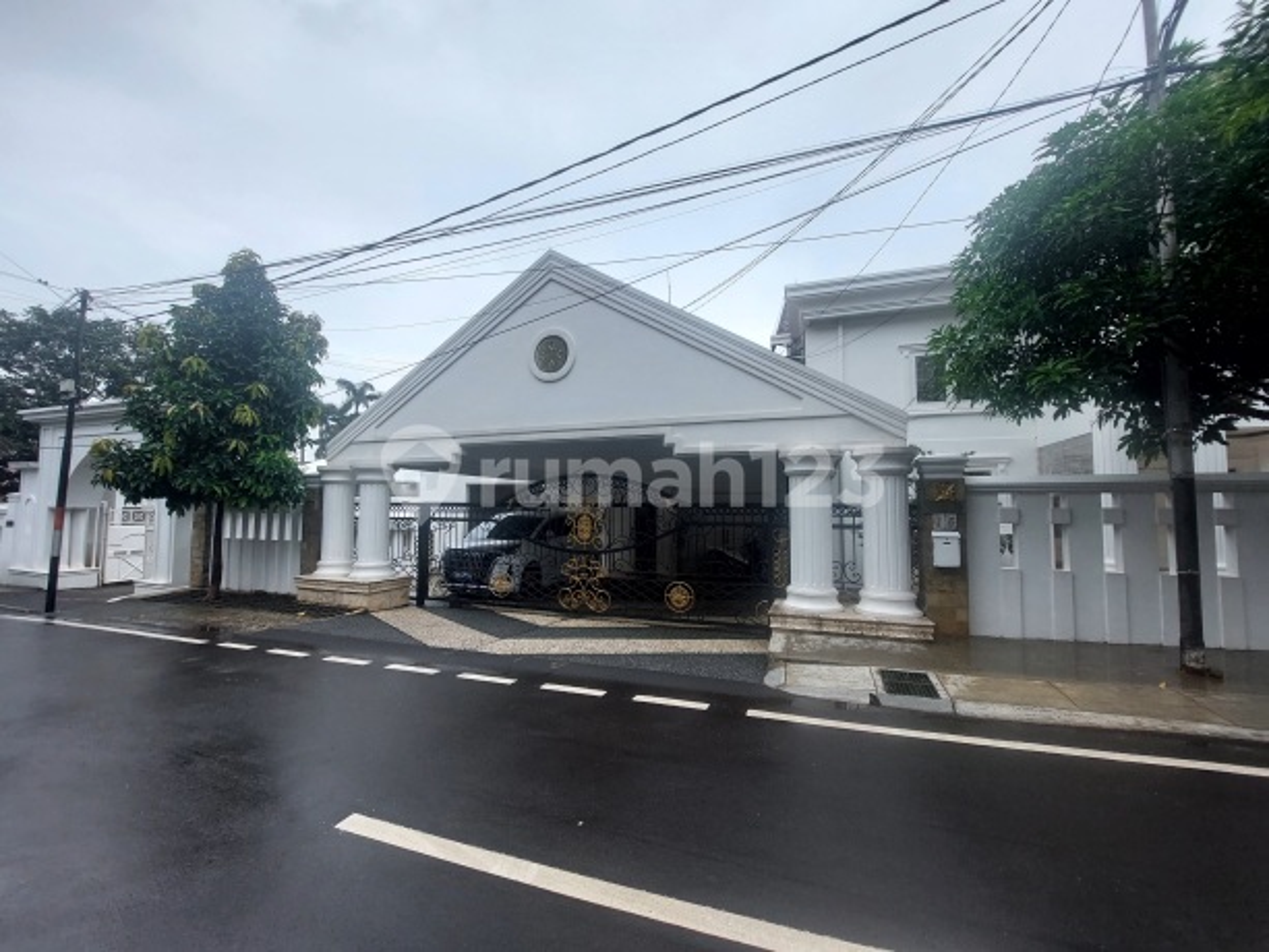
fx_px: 477
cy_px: 476
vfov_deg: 89.9
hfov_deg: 106.2
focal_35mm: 13
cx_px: 634
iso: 50
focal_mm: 1.74
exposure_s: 1/385
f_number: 2.2
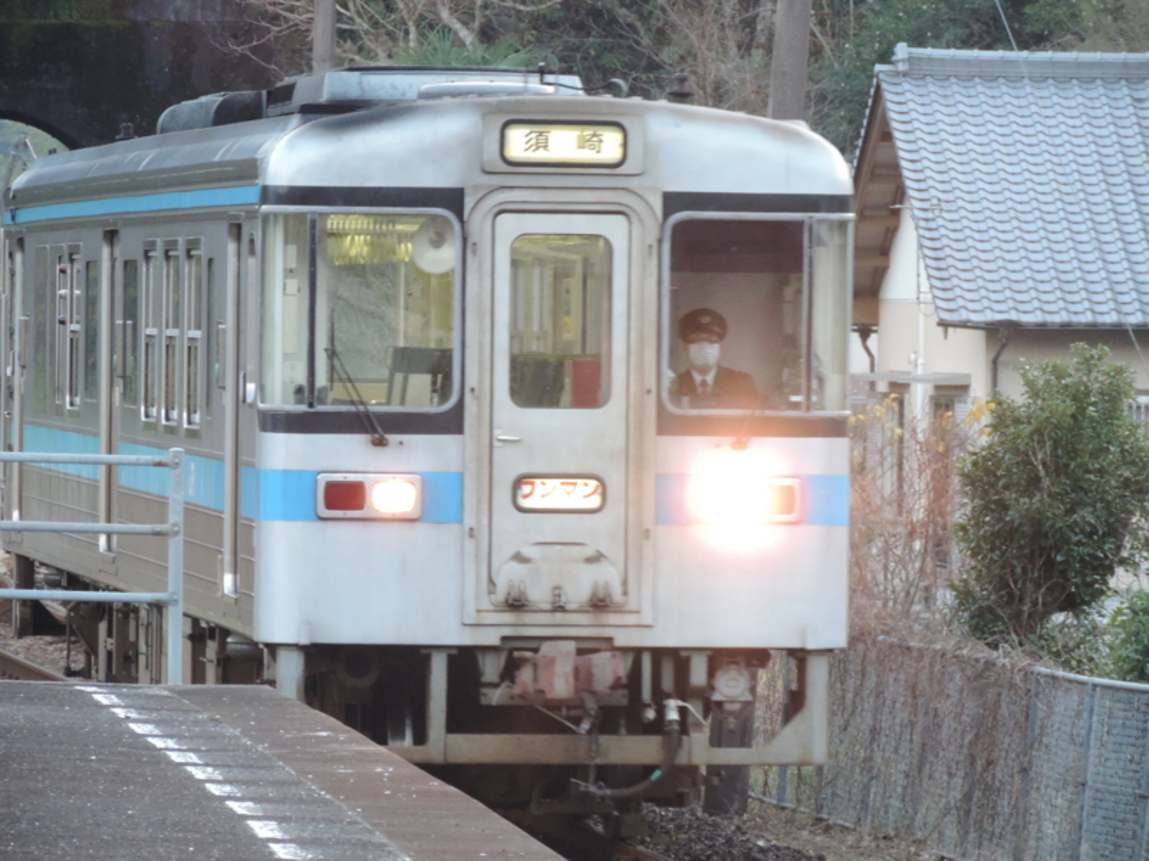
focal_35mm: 350
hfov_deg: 5.7
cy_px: 430
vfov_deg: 4.2
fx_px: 11617
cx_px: 574
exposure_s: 1/40
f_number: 4.8
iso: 800
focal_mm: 62.4
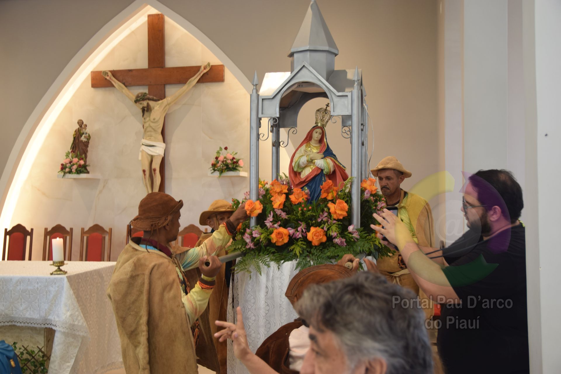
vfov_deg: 33.0
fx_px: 631
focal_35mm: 40
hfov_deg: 47.9
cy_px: 187
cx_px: 280
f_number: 3.2
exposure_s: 1/40
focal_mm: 27
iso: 250
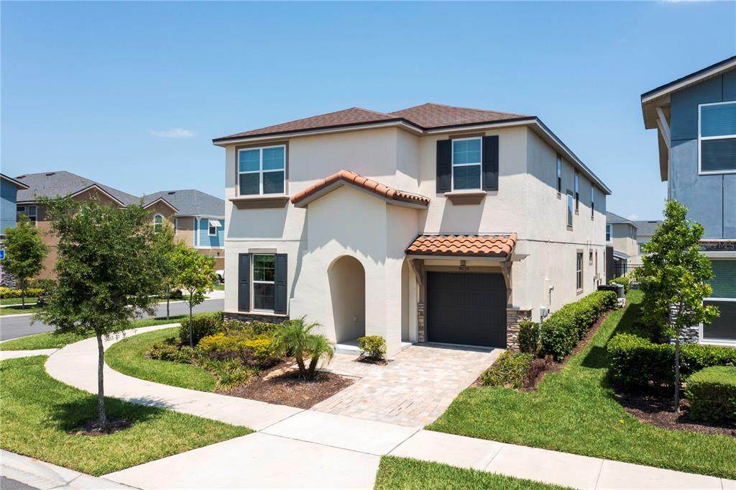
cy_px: 245
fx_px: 572
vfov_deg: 46.3
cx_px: 368
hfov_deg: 65.5
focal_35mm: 28
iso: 100
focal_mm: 10.26
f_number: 5.6
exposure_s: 1/400
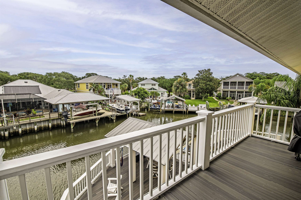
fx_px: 125
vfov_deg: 77.2
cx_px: 150
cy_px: 100
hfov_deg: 100.4
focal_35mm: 15
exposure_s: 1/320
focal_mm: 15
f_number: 5.6
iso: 320
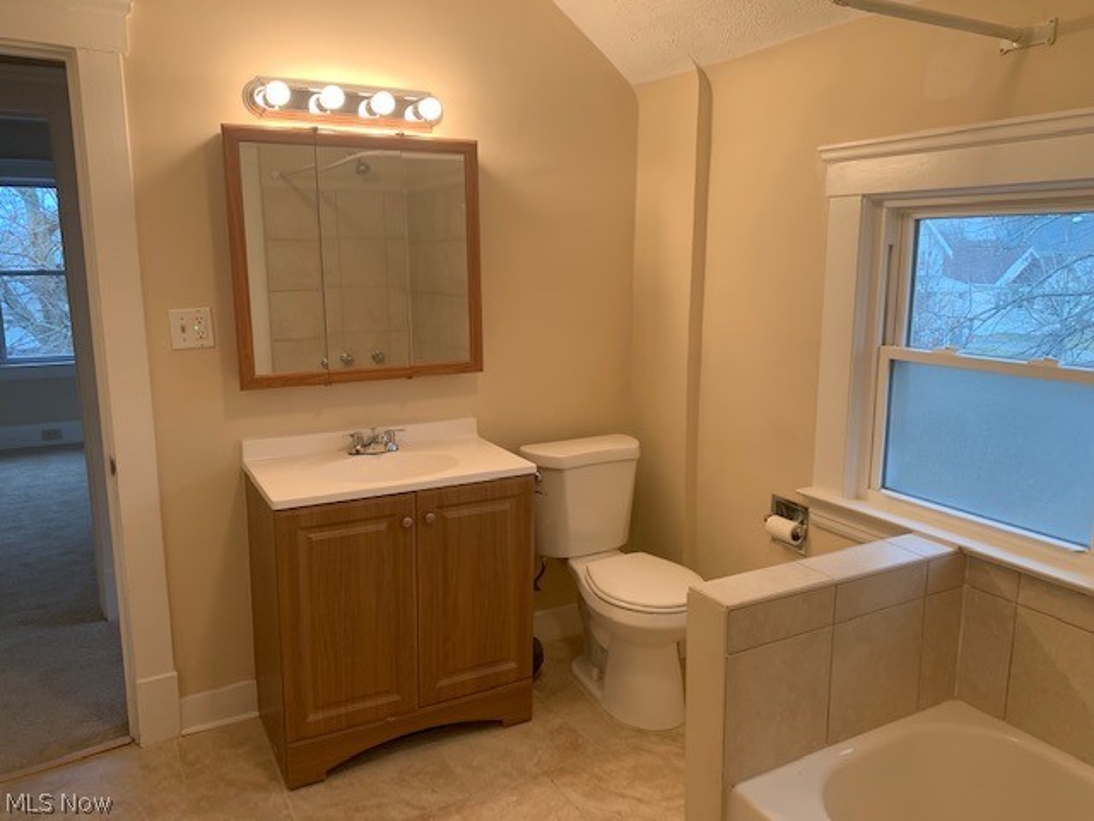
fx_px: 822
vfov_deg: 53.1
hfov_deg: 67.3
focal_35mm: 26
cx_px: 547
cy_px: 410
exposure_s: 1/60
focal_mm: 4.25
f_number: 1.8
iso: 64
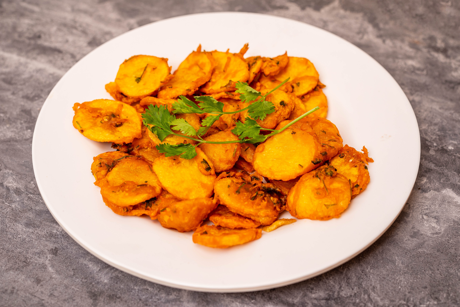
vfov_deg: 27.0
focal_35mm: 50
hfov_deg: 39.6
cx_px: 230
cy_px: 154
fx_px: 639
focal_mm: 50
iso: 200
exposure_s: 1/20
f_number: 5
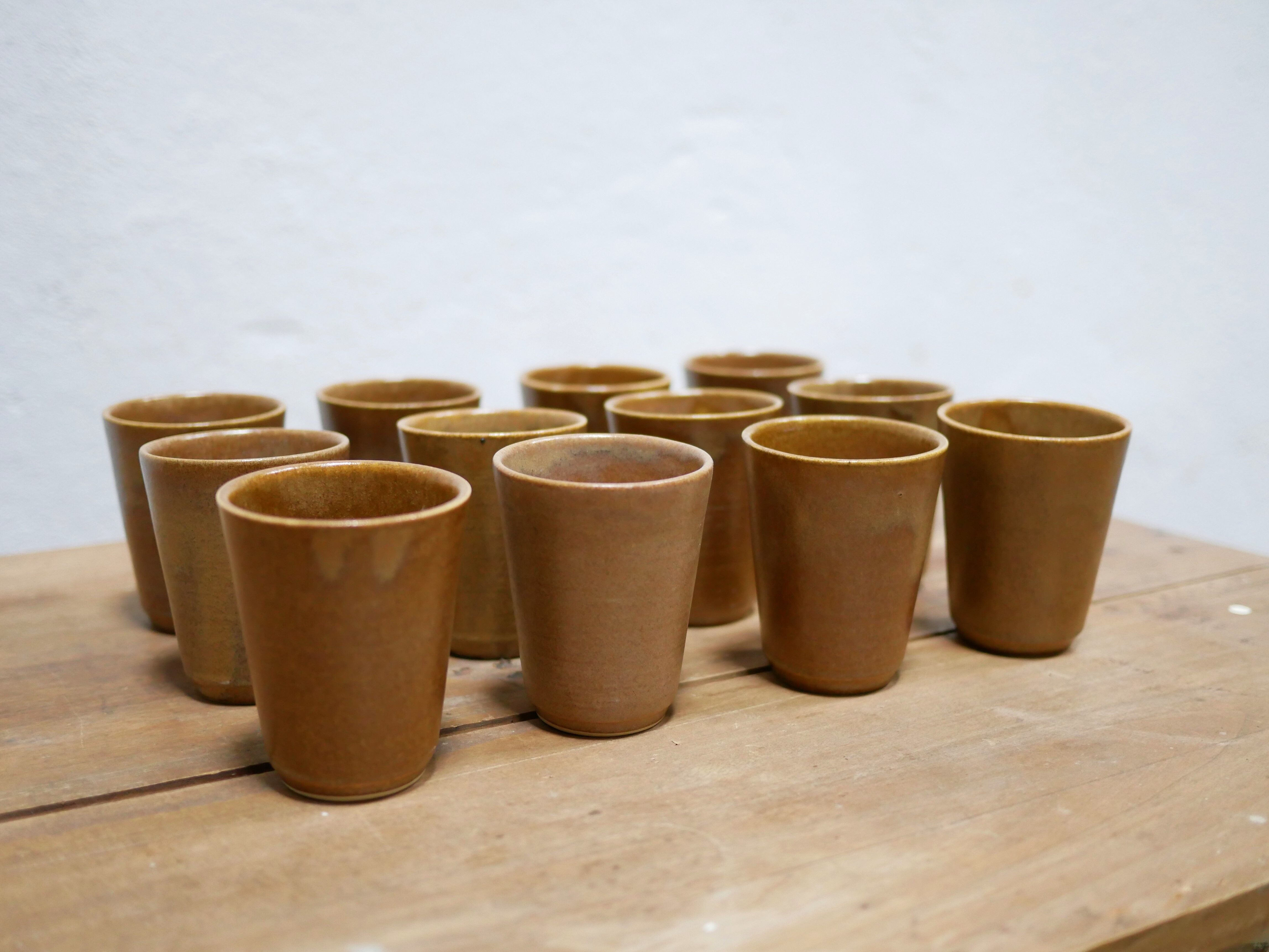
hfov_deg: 46.8
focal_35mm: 40
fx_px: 1467
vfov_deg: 36.0
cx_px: 634
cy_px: 476
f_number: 1.7
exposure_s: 1/60
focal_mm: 20
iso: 1250
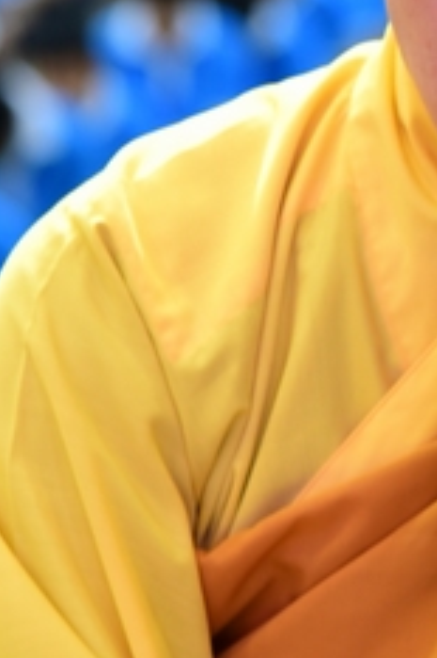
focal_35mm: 307
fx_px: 5598
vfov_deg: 6.7
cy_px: 147
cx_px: 598
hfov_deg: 4.5
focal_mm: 110
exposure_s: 1/30
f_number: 4.5
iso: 1250
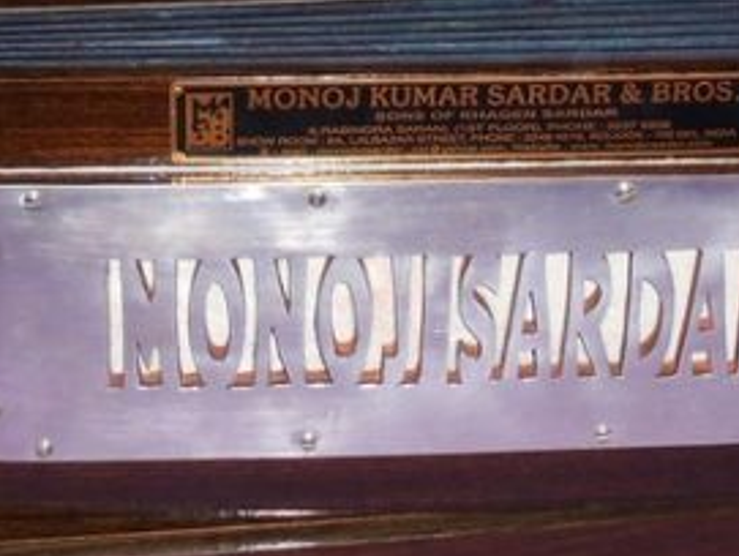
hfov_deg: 11.9
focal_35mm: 166
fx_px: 3549
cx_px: 434
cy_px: -264
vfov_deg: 8.8
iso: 100
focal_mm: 6
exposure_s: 1/30
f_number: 3.5
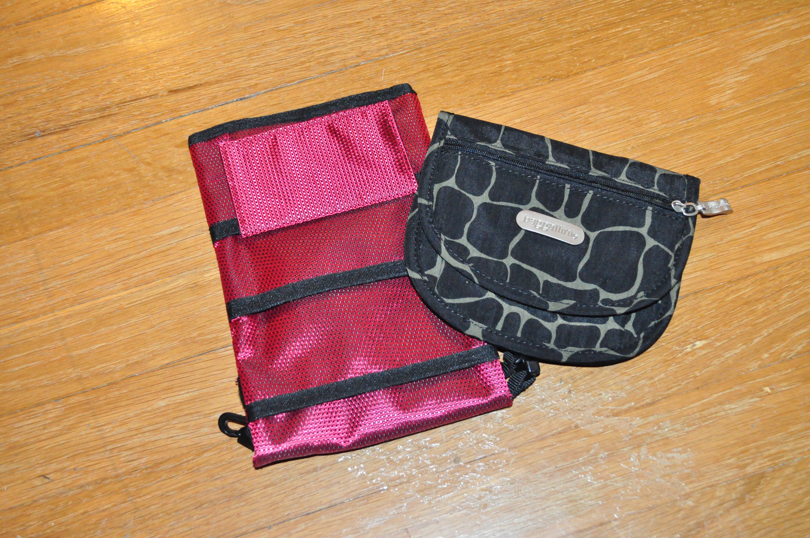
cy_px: 269
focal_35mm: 48
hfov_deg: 41.2
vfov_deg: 28.0
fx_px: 1079
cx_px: 405
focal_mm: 32
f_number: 5.6
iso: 3200
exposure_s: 1/125
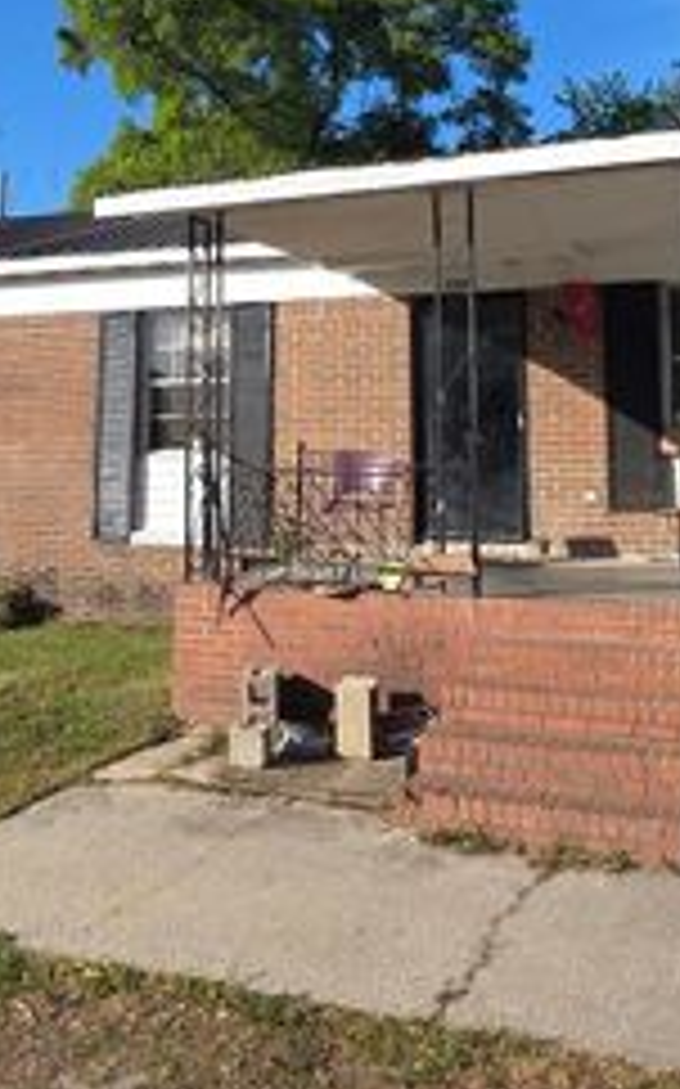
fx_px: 1128
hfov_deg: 33.5
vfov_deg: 50.3
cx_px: 315
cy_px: 335
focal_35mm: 38
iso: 40
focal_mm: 2.2
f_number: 1.9
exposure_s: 1/1879
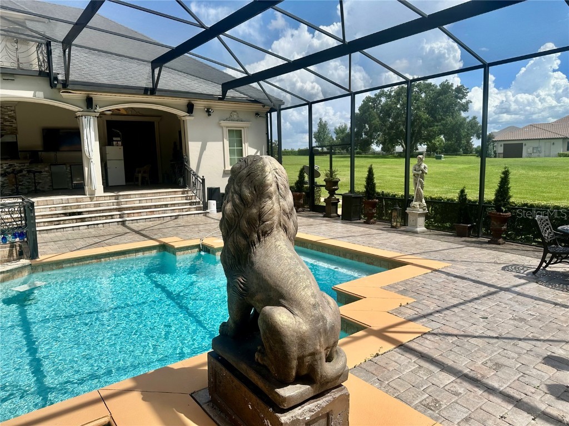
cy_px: 213
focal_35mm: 24
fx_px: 394
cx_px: 284
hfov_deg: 71.6
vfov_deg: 56.8
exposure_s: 1/2809
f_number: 1.78
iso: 80
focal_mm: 6.86
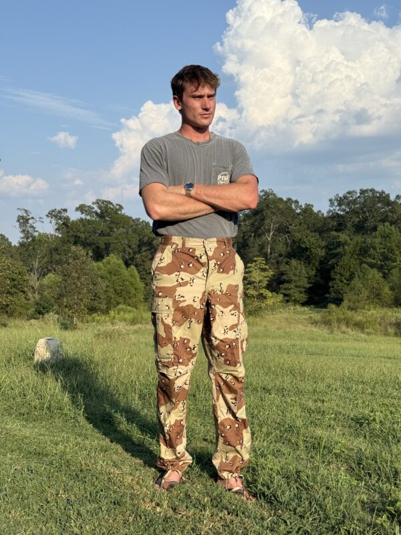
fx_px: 741
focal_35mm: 48
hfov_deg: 30.3
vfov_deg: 39.7
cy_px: 268
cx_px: 200
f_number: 1.78
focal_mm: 6.76
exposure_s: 1/4878
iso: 64
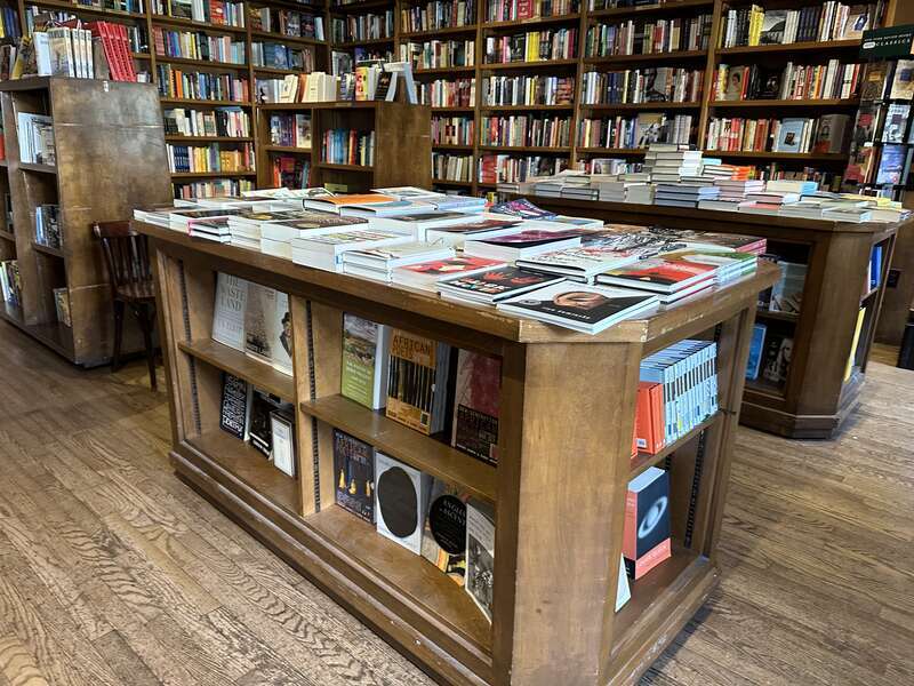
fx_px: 634
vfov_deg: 56.8
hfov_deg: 71.6
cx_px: 457
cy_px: 343
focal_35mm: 24
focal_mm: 6.86
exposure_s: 1/60
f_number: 1.78
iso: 400
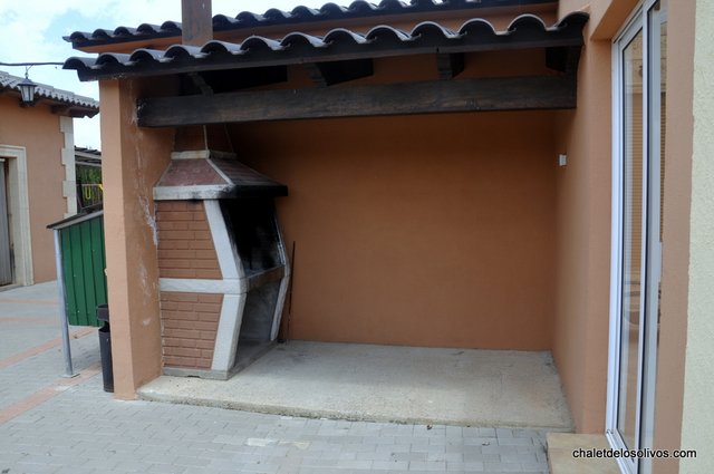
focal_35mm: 27
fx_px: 535
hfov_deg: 67.4
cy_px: 237
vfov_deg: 47.8
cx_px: 357
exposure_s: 1/80
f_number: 9
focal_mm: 18
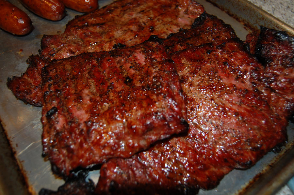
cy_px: 98
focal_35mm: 30
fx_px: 245
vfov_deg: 43.5
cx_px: 147
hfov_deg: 62.0
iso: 320
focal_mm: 20
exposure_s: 1/60
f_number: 3.8
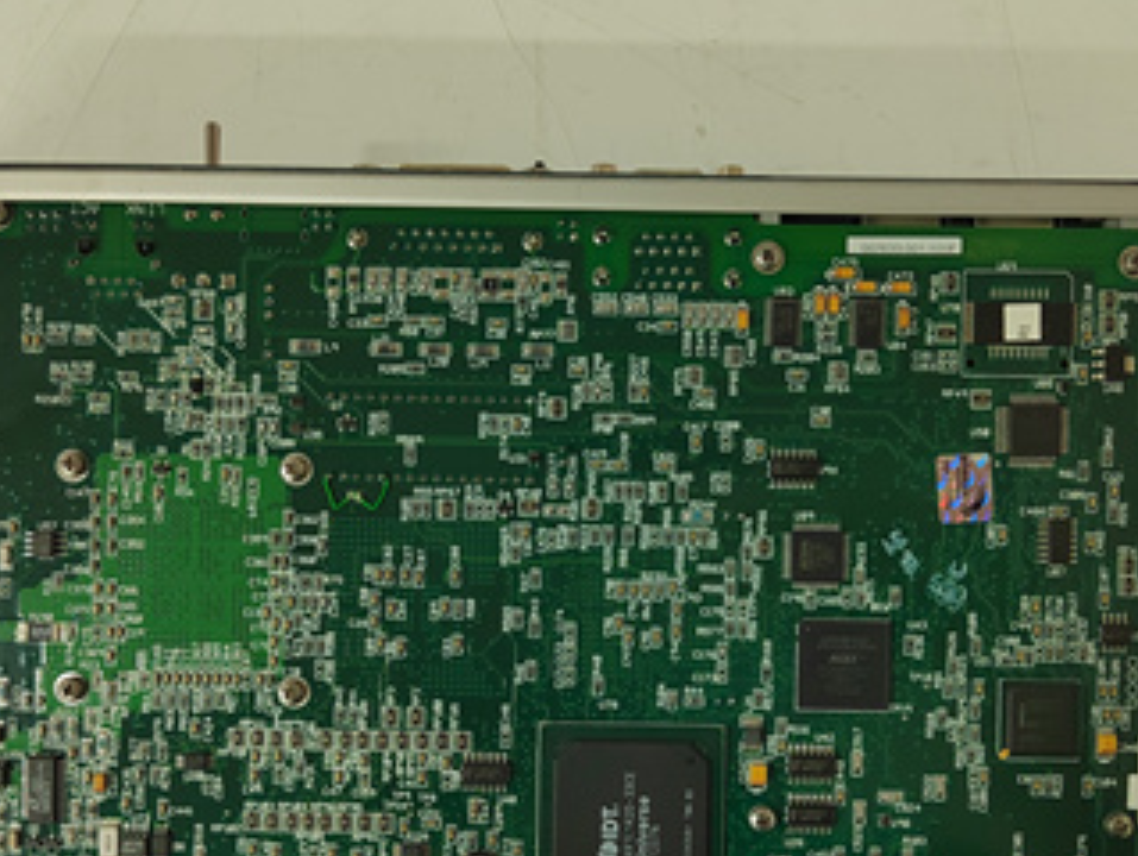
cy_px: 544
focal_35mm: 36
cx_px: 589
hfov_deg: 51.3
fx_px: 1185
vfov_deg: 39.4
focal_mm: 5.52
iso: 2144
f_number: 1.9
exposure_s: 1/100
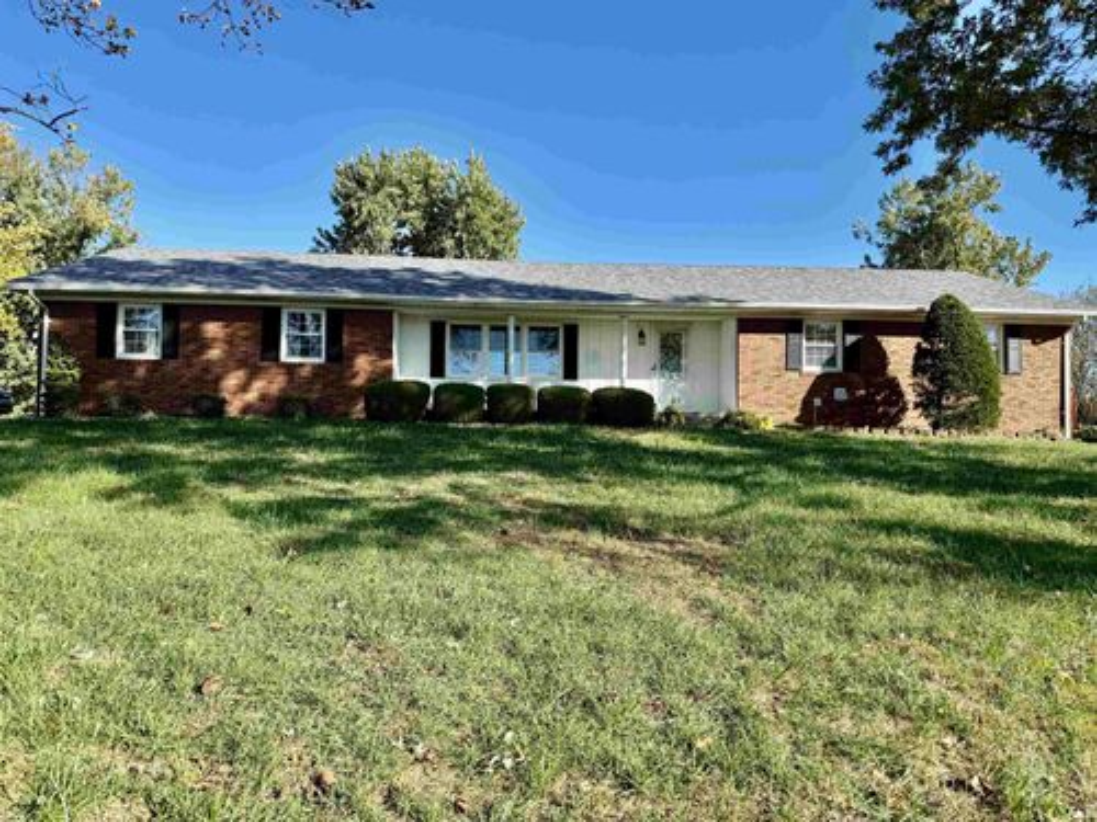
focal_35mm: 24
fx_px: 761
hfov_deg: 71.6
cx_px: 548
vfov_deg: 56.8
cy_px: 411
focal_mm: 6.76
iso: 80
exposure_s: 1/2299
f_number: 1.78
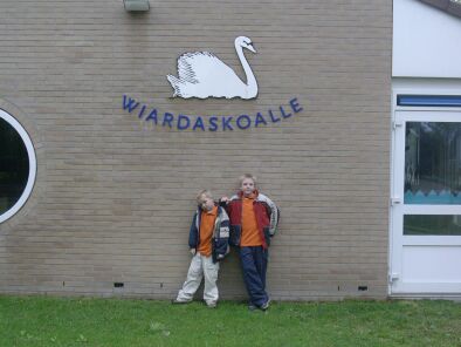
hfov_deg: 36.8
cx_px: 230
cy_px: 174
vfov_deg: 28.1
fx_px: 693
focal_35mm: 52
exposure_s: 1/152
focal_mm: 7.9
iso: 70
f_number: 3.1
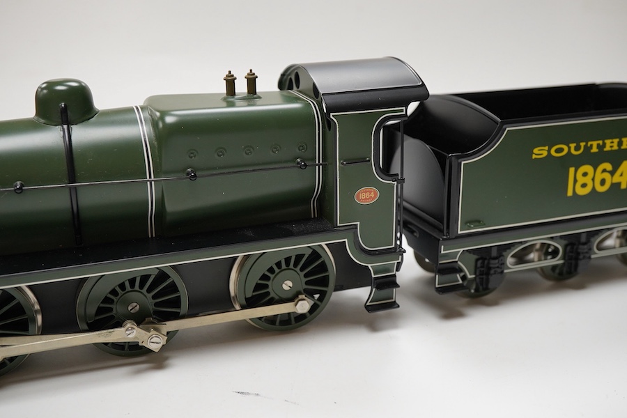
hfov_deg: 43.6
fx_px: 784
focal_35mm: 45
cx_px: 314
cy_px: 209
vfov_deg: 29.9
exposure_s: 1/125
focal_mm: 30
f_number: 9
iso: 1250
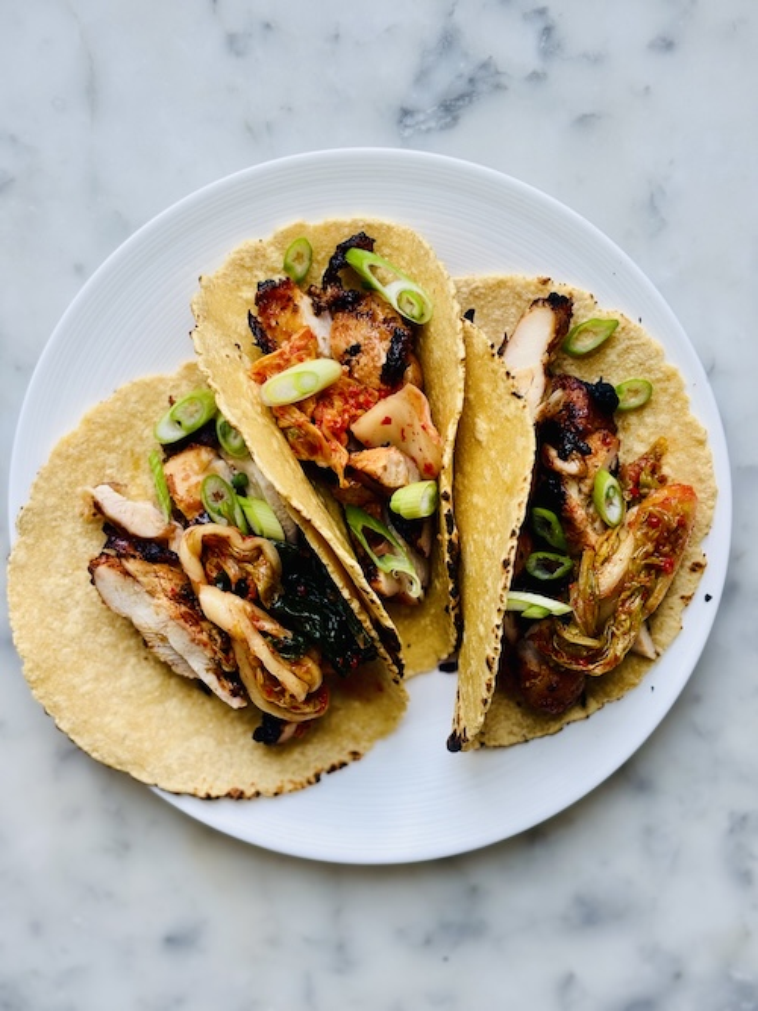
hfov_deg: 28.0
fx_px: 1519
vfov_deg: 36.8
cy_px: 506
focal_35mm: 52
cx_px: 379
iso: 40
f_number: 1.6
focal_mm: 5.96
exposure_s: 1/121
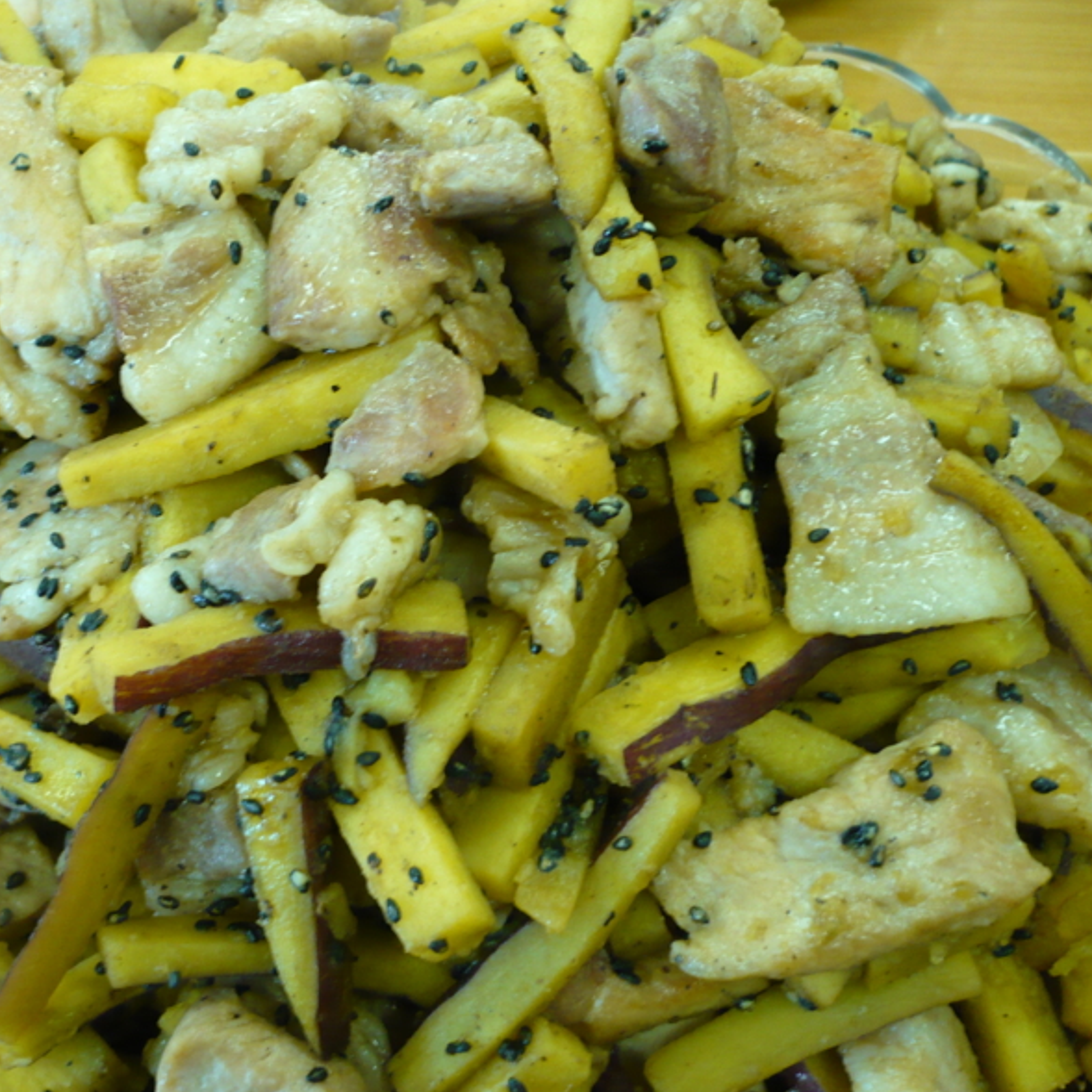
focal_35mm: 42
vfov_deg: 40.0
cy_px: 543
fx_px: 1499
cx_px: 395
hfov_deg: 39.7
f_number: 2.8
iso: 200
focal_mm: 5.8
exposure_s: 1/25
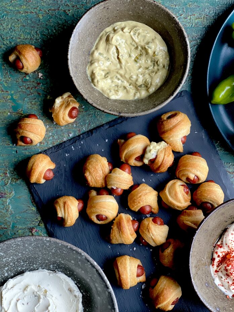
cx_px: 117
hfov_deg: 19.1
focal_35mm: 77
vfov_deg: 25.3
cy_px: 156
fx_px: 694
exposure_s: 1/40
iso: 250
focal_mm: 9
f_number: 2.8
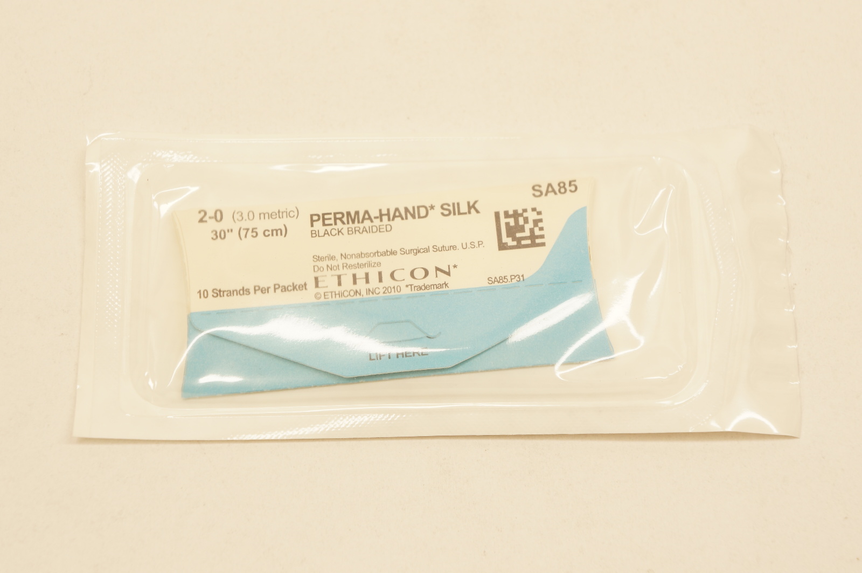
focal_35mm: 82
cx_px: 431
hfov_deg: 24.6
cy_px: 286
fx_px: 1973
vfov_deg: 16.5
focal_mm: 55
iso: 400
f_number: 6.3
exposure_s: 1/80
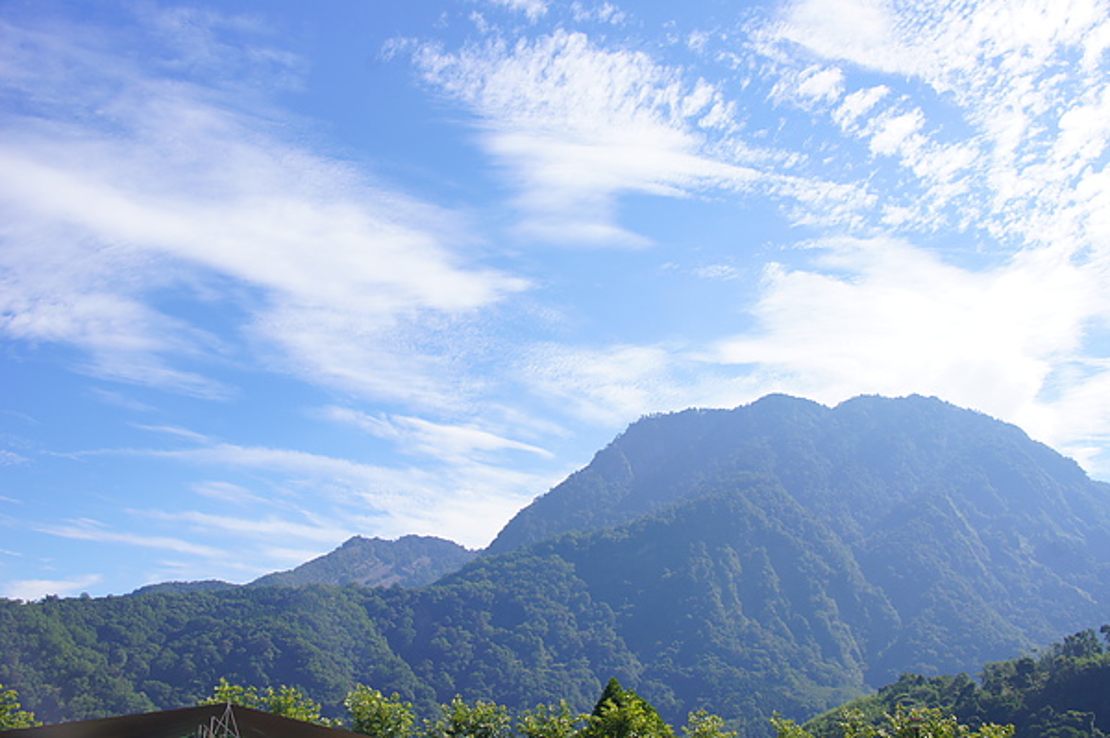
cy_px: 369
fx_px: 1109
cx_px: 555
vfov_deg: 36.8
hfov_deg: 53.2
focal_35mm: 36
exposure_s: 1/160
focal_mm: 24
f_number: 10
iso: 100
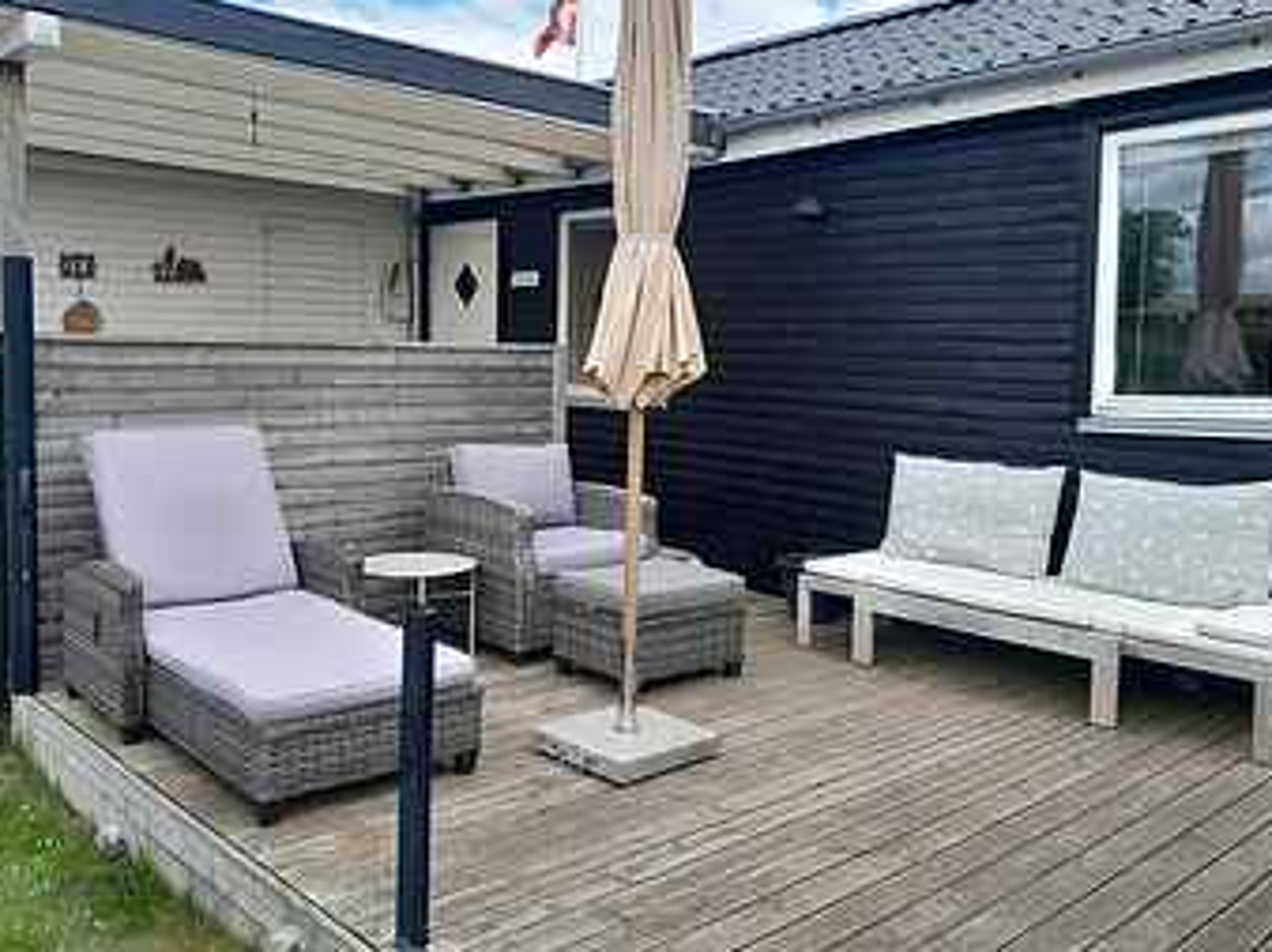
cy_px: 436
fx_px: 1175
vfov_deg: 44.1
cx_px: 666
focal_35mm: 32
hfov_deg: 56.8
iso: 40
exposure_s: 1/210
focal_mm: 4
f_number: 1.8
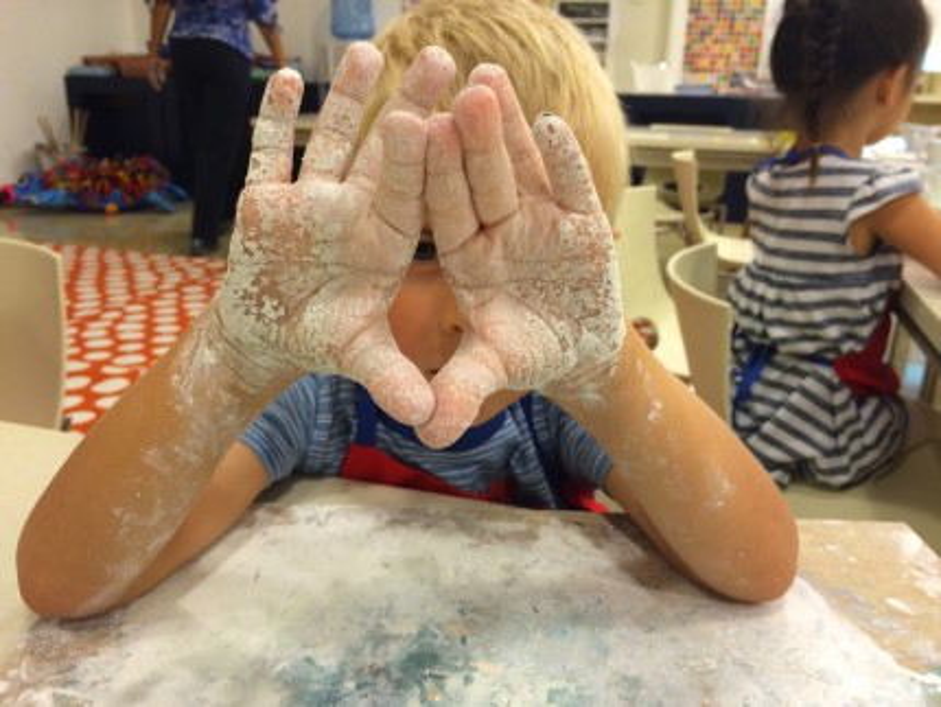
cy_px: 354
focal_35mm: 29
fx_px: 789
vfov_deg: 48.3
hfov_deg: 61.6
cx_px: 470
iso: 80
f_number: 2.2
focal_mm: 4.15
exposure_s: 1/30
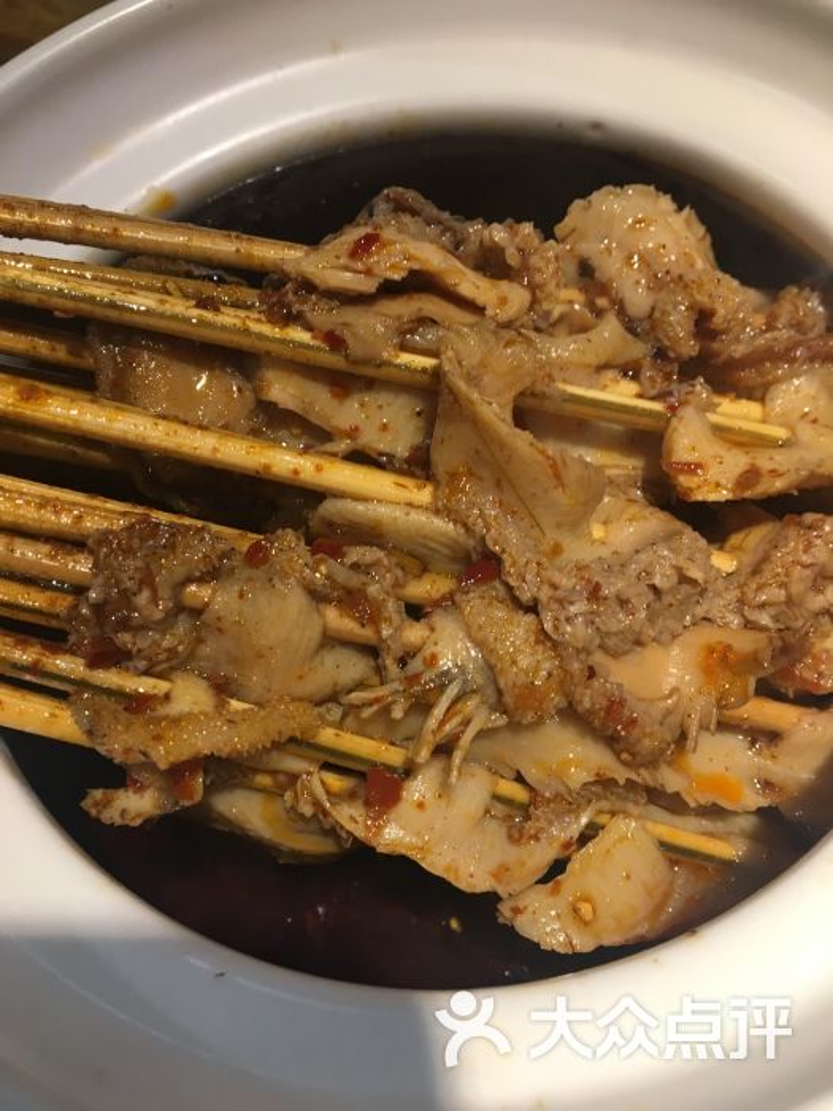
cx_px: 416
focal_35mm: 29
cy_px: 556
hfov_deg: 48.2
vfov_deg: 61.7
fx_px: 930
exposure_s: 1/33
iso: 50
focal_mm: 4.15
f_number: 2.2
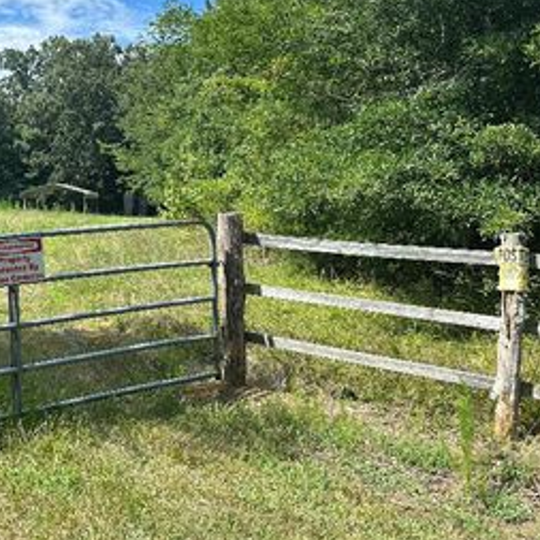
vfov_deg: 39.9
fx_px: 741
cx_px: 43
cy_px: 219
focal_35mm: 42
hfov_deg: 37.2
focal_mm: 6.86
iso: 80
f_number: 1.78
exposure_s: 1/2203
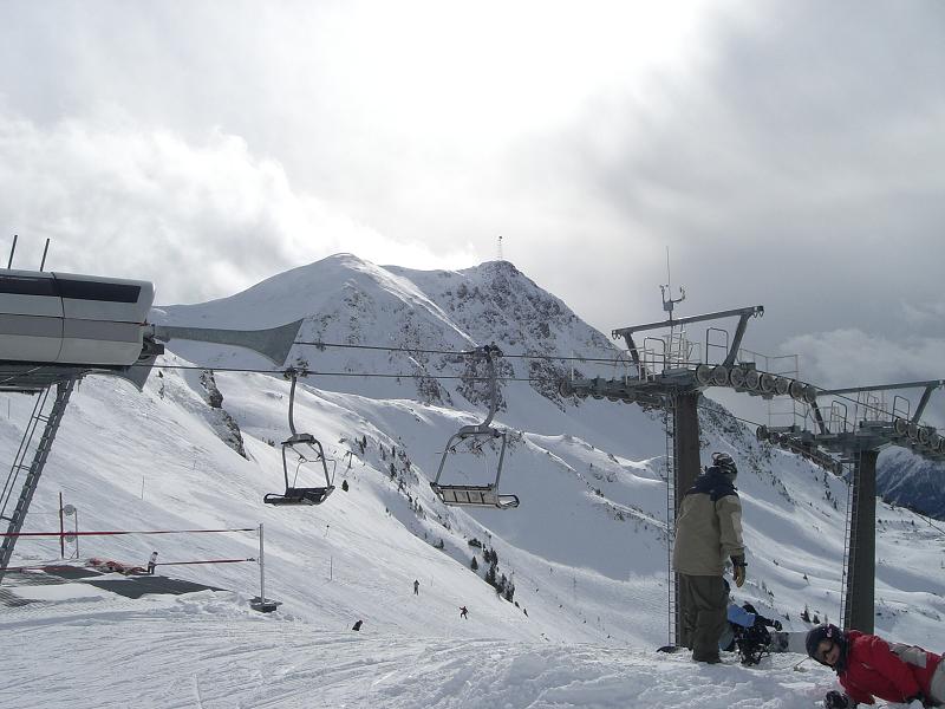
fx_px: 1037
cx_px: 472
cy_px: 354
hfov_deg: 49.0
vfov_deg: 37.7
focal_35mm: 38
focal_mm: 6.3
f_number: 4.4
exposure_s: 1/2000
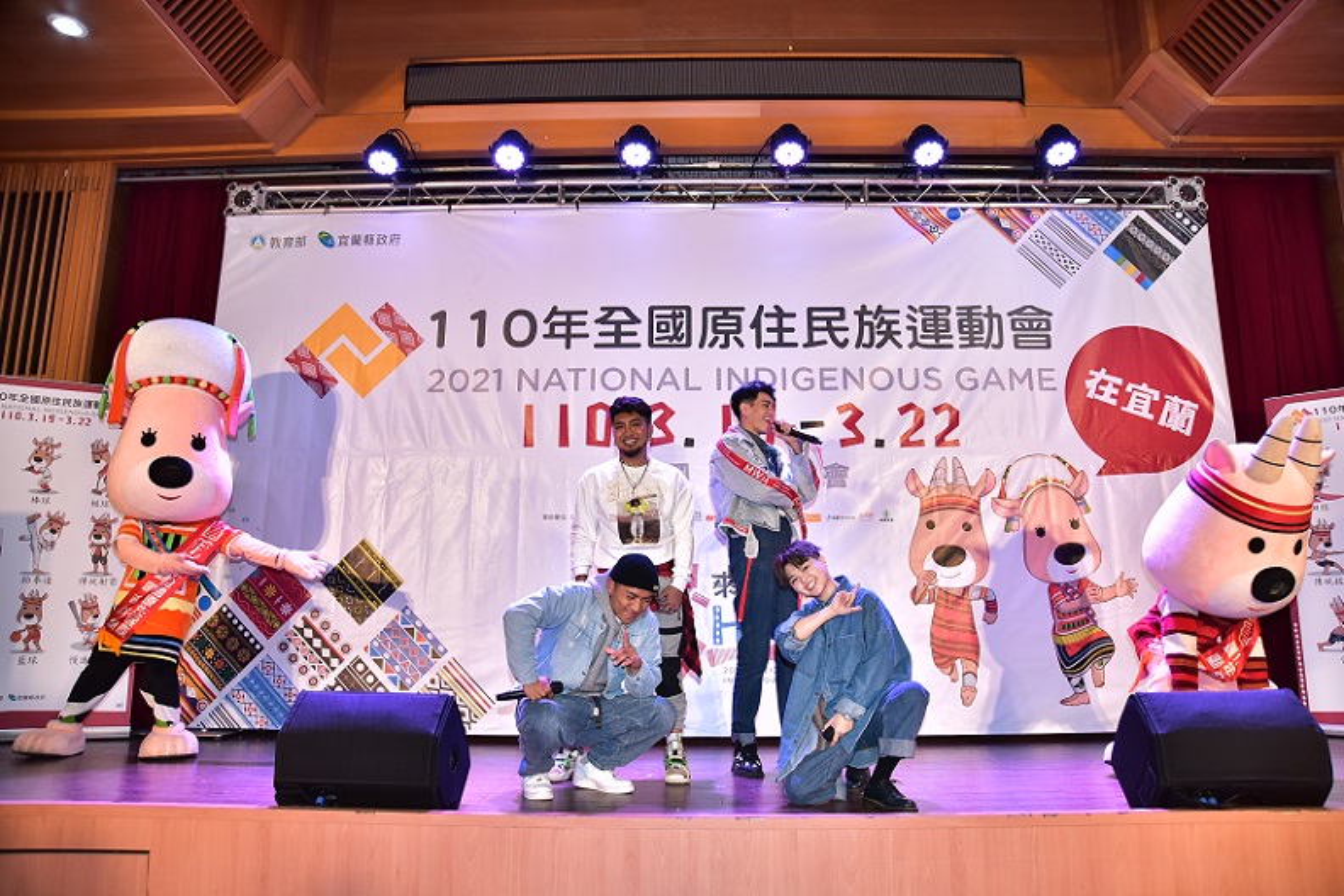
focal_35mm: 24
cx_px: 672
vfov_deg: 53.1
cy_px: 448
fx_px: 896
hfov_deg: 73.7
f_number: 5
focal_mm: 24
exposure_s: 1/160
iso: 1000
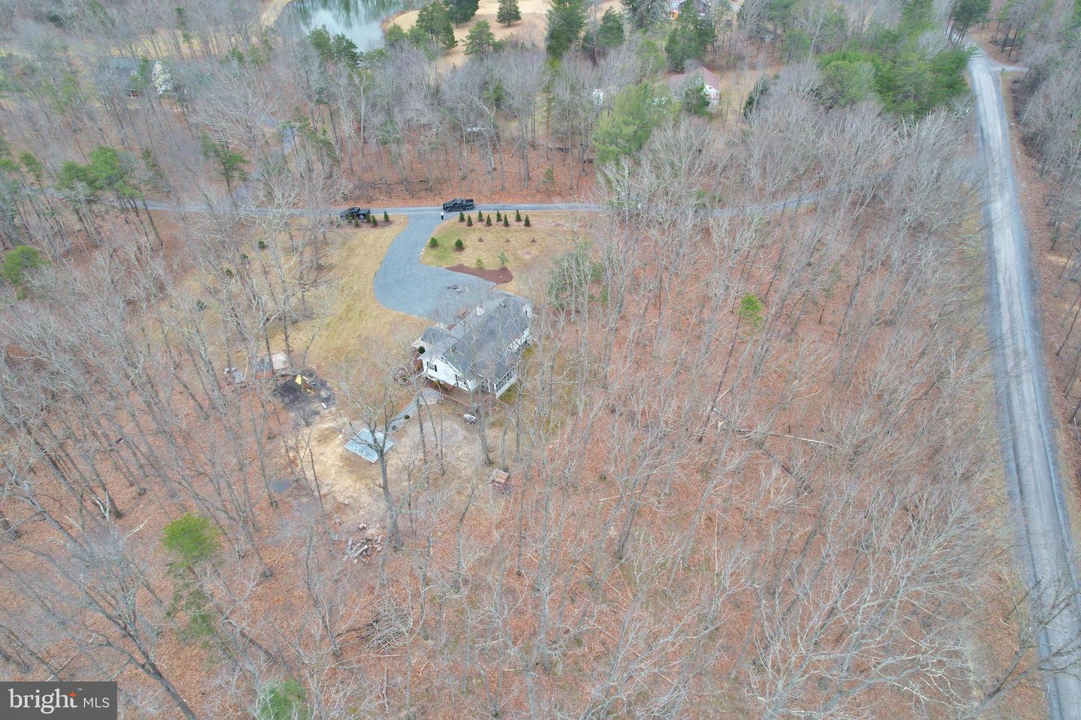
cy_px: 360
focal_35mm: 22
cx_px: 540
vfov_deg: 57.2
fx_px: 661
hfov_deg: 78.6
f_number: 2.8
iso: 100
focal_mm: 8.38
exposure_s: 1/160
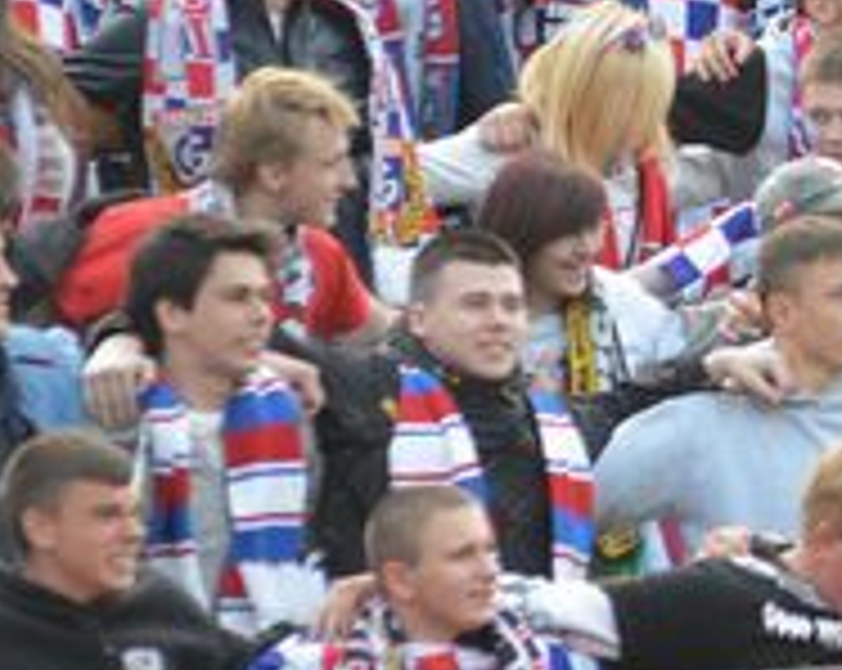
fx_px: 25627
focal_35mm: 1030
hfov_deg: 1.9
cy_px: 110
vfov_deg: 1.5
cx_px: 1166
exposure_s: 1/500
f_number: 5.3
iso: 1250
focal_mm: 240
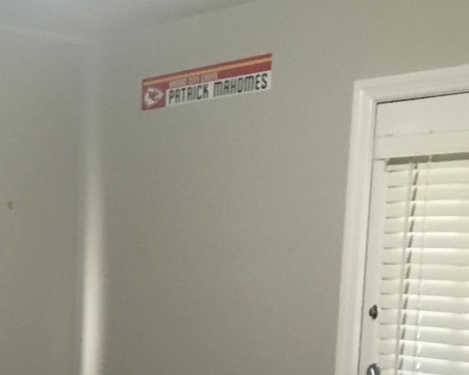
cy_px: 389
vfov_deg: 20.2
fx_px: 1013
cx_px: 61
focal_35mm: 73
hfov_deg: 25.4
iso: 320
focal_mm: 4.15
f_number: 2.2
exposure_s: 1/15
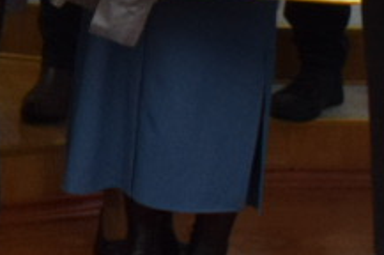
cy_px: -358
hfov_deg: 9.3
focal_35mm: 202
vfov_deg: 6.5
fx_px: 2151
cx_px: -464
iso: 800
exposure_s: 1/80
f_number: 4.5
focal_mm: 18
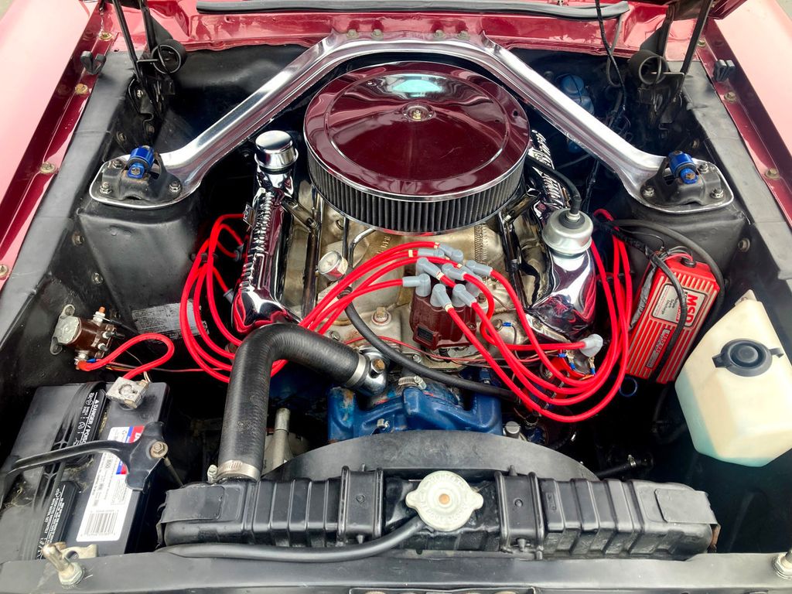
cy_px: 297
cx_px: 396
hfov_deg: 63.4
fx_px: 641
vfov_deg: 49.7
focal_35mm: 28
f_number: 1.8
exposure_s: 1/197
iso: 20
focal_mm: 3.99
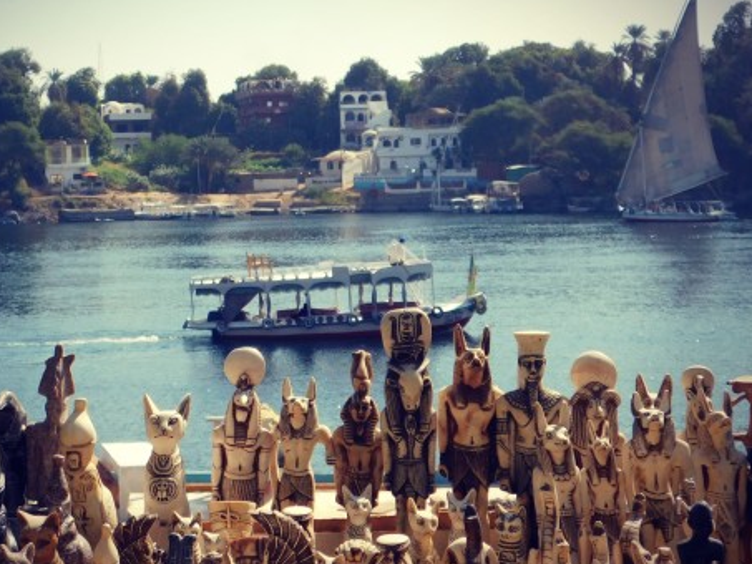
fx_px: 1152
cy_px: 280
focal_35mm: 53
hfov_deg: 36.1
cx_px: 307
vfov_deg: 27.5
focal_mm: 7.1
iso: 125
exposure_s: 1/1250
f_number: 3.6
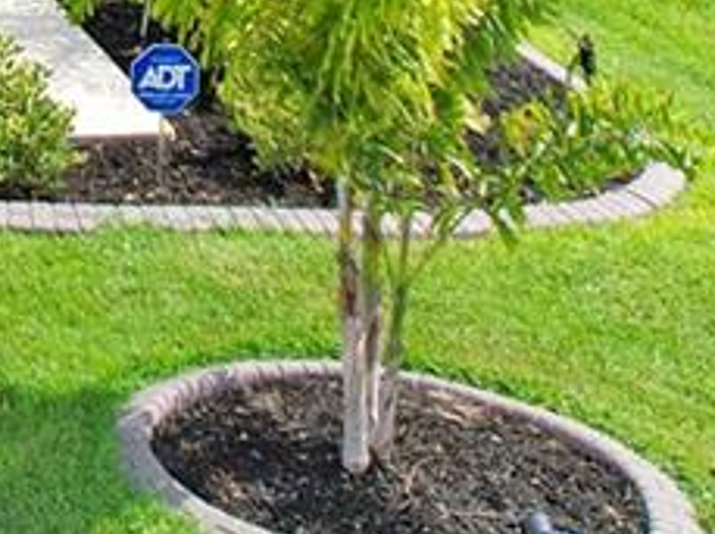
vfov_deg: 9.0
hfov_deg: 12.1
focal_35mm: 148
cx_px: -618
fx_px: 3052
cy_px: -743
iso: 200
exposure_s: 1/800
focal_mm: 8.38
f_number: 2.8
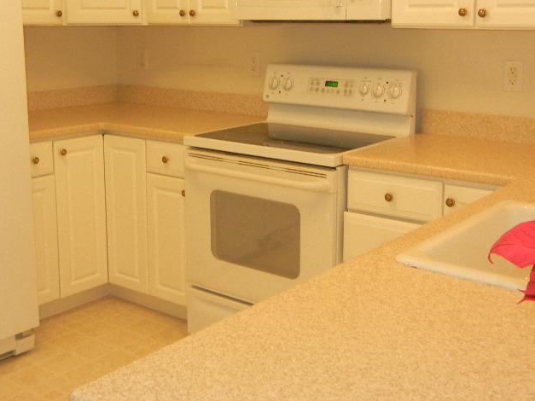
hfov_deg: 38.9
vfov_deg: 29.5
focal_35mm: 49
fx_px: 757
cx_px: 254
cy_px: 146
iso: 200
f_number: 3.5
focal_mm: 5.4
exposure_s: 1/31.1
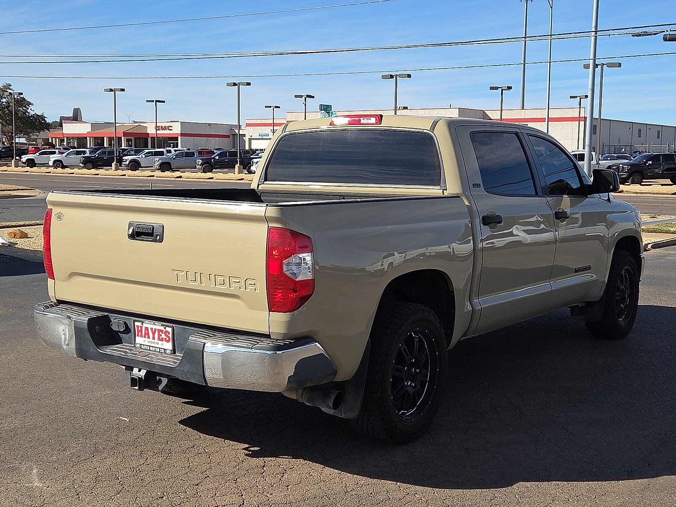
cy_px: 254
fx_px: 879
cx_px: 338
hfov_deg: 42.1
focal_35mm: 45
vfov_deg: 32.2
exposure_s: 1/10000
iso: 77
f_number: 1.8
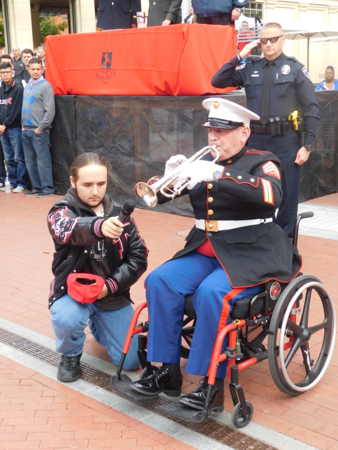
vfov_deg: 37.5
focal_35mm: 51
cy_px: 225
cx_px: 169
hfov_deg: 28.6
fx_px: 664
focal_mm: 9
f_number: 3.8
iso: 125
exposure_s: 1/160
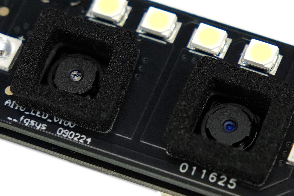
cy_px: 98
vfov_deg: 23.2
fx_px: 478
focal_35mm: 58
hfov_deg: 34.2
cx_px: 147
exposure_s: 1/125
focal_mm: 39
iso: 800
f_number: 4
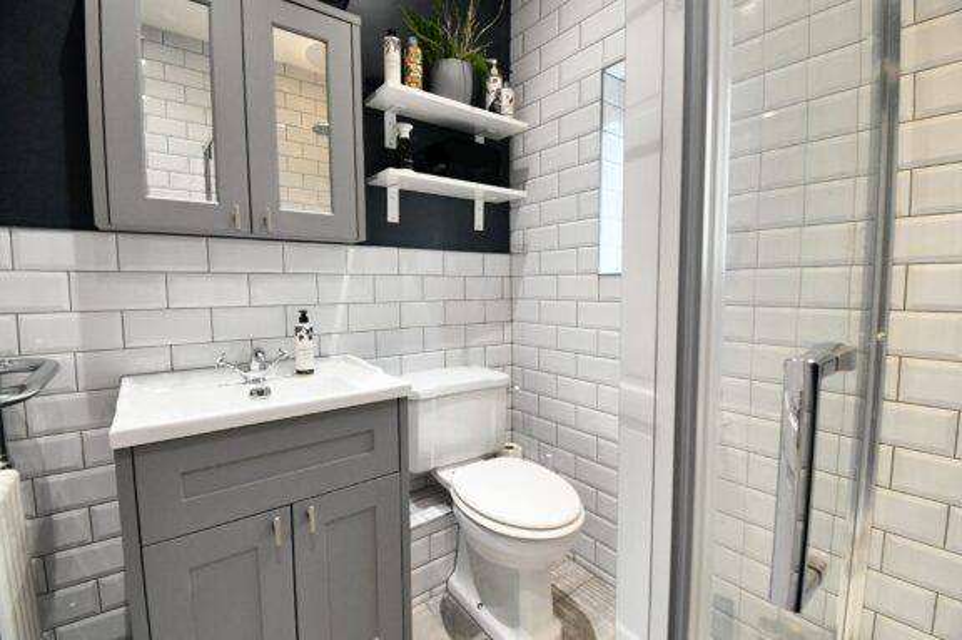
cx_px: 481
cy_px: 320
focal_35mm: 15
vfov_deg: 77.2
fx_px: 400
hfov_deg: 100.4
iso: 1600
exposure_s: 1/20
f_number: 10
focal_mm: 10
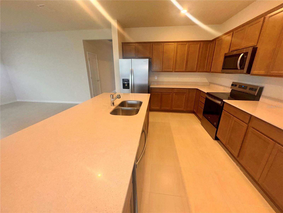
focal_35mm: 14
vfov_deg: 85.7
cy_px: 106
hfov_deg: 102.1
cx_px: 142
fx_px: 114
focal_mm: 2.22
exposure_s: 1/120
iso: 160
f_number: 2.2
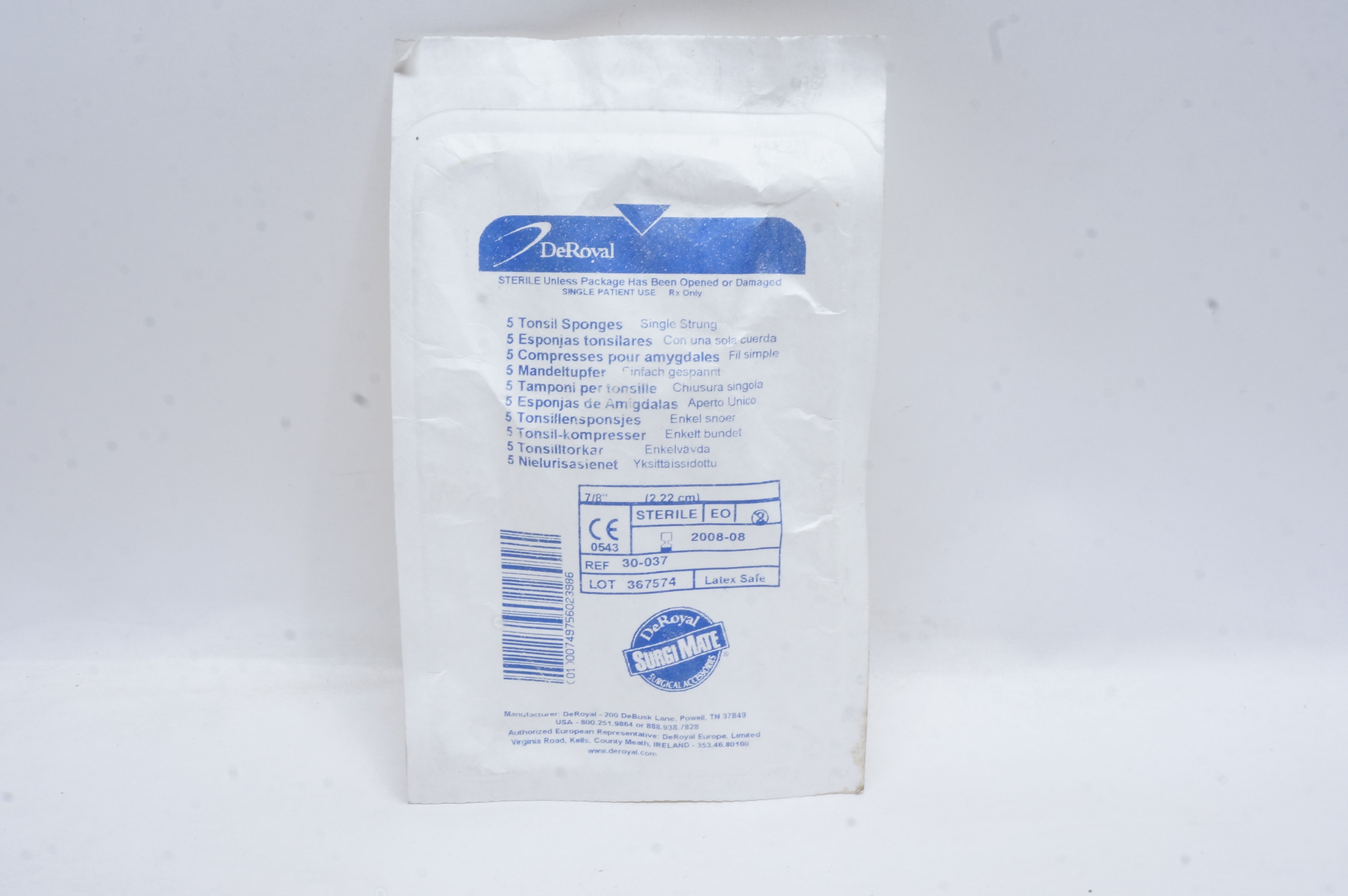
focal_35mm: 48
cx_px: 674
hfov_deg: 41.2
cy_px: 448
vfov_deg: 28.0
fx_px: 1795
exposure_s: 1/6
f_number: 20
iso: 800
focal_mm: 32
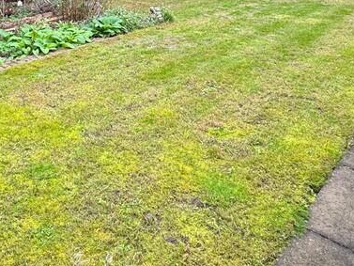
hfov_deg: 48.2
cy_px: 14
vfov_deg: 35.0
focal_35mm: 38
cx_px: 118
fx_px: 389
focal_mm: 2.22
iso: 100
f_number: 2.2
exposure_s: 1/99
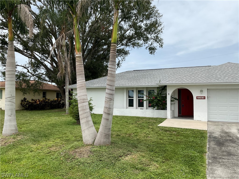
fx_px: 200
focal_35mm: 29
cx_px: 120
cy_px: 90
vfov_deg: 48.2
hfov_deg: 61.7
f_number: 1.8
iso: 16
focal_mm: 3
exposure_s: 1/1912
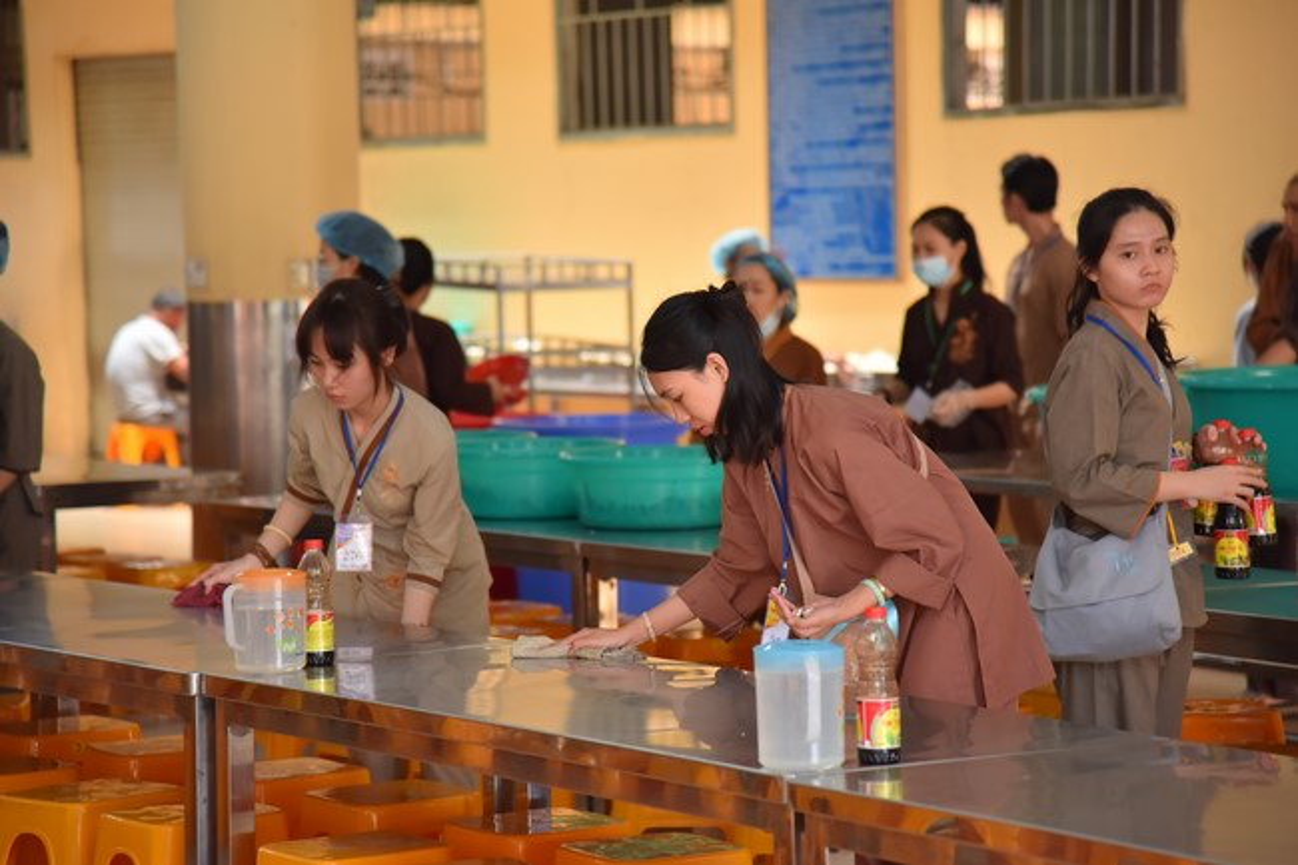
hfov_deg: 17.1
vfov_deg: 11.4
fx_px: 4325
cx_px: 649
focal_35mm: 120
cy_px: 432
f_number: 4
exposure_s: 1/160
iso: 800
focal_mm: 120
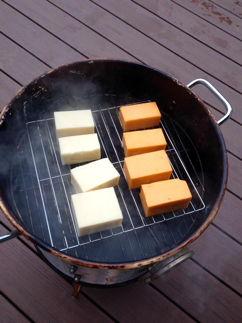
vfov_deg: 52.6
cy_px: 162
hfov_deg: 40.7
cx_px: 121
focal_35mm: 35
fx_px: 326
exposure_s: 1/188
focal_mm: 4.28
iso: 50
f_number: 2.4
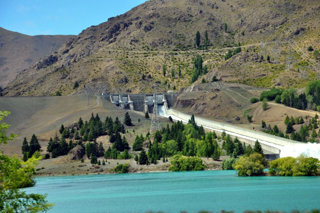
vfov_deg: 12.1
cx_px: 160
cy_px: 106
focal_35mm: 112
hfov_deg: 18.2
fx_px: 999
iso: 200
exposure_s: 1/100
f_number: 9
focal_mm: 75
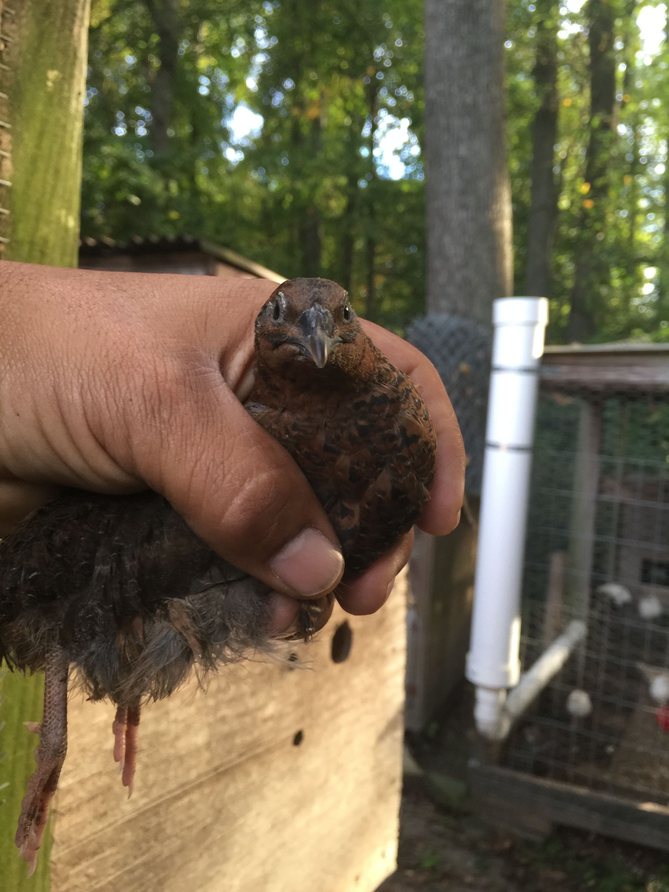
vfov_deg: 61.7
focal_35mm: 29
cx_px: 334
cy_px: 446
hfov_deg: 48.2
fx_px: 747
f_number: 2.2
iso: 40
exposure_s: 1/40
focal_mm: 4.15
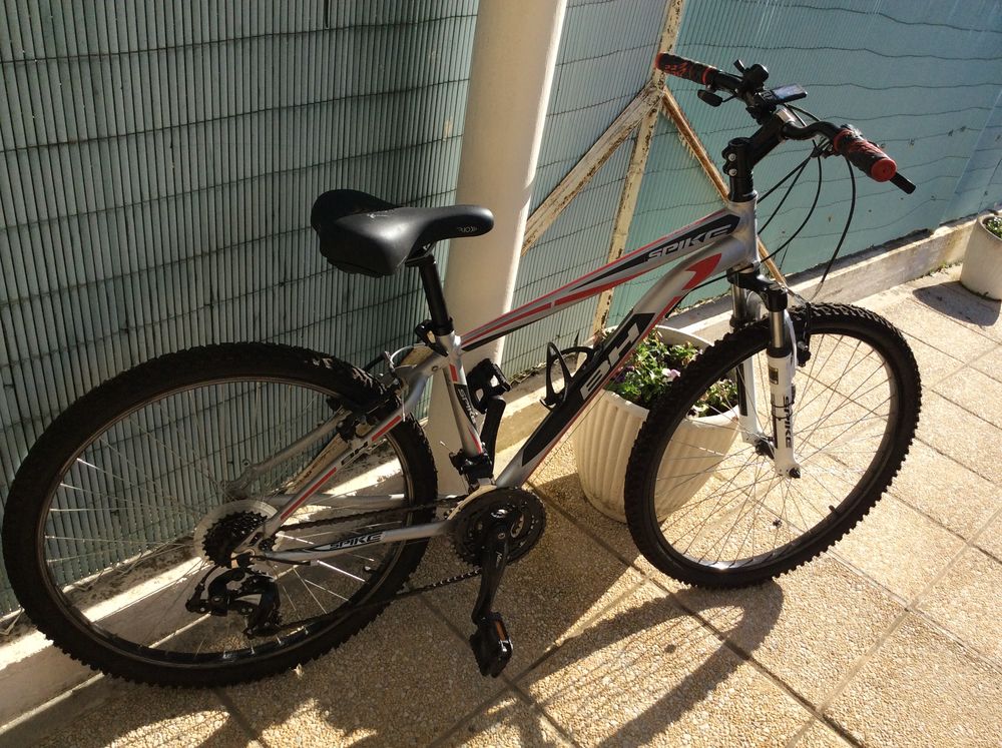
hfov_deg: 56.9
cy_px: 374
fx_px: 925
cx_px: 501
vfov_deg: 44.1
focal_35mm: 32
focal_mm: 3.3
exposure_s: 1/1079
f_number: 2.4
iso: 32
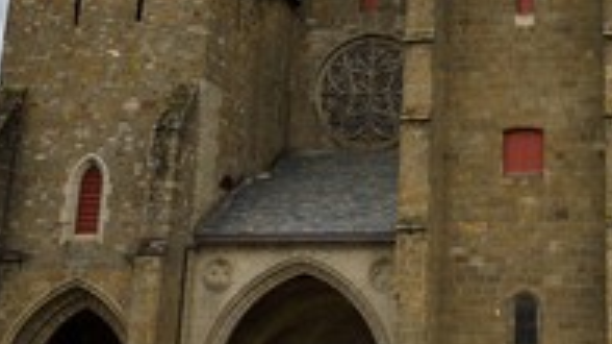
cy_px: -41
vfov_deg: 14.5
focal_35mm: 81
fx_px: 1314
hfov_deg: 25.9
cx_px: 461
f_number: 9
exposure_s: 1/250
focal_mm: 36
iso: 200
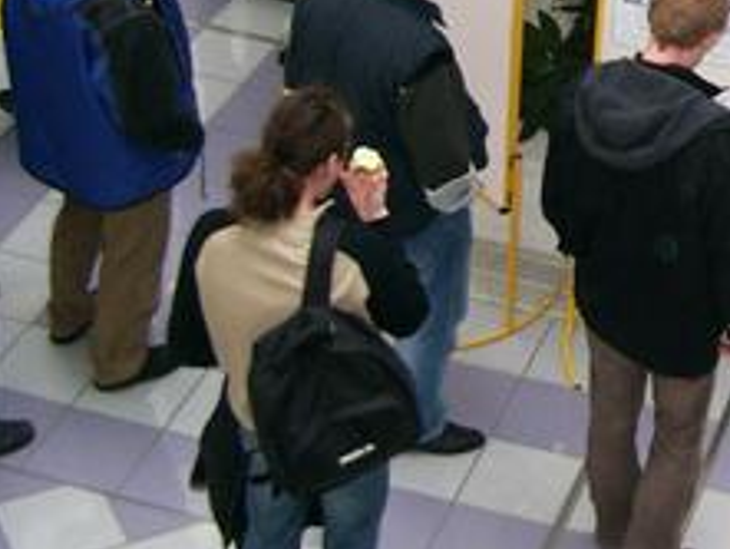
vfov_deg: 13.5
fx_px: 2258
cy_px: -76
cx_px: 945
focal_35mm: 107
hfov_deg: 17.3
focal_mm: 7.6
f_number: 2.6
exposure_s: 1/60
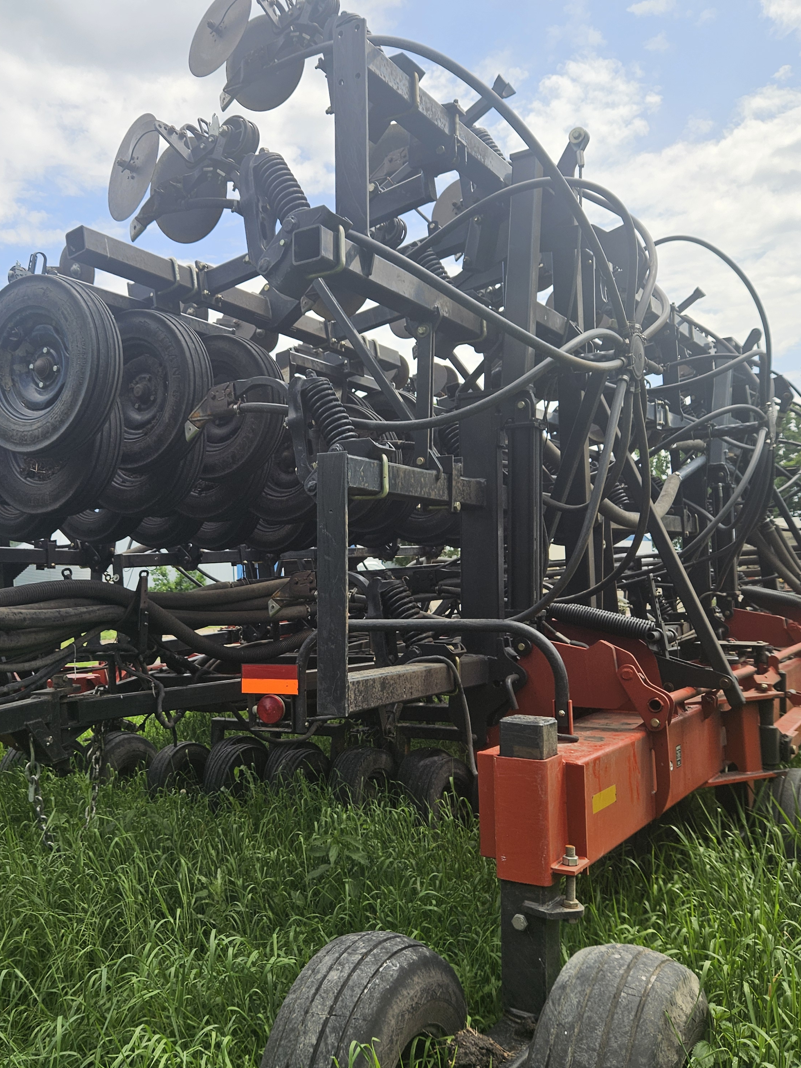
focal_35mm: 31
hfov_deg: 45.0
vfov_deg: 58.4
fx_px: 956
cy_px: 534
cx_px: 295
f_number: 1.8
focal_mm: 5.4
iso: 25
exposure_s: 1/1497
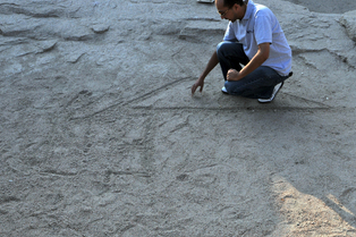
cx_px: 192
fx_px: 415
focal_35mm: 42
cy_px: 120
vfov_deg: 31.9
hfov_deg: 46.4
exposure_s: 1/250
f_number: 13
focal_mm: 20
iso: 200
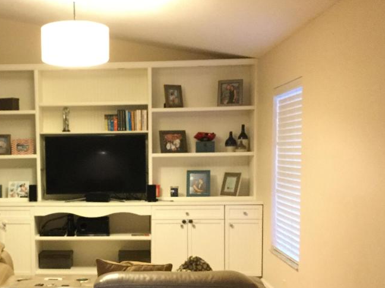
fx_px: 545
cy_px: 197
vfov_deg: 29.4
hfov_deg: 37.9
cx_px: 96
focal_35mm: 49
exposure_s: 1/30
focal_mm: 3.3
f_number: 2.4
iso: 200
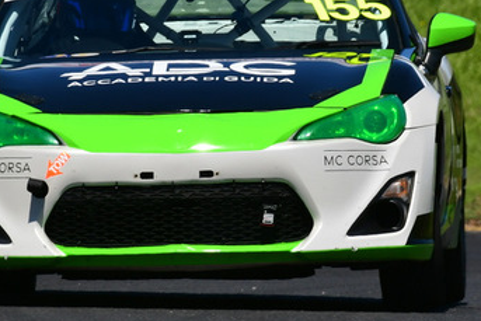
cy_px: 74
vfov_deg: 0.8
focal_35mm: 1748
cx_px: 222
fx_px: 23364
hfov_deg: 1.2
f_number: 11
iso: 320
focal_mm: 500
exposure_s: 1/640
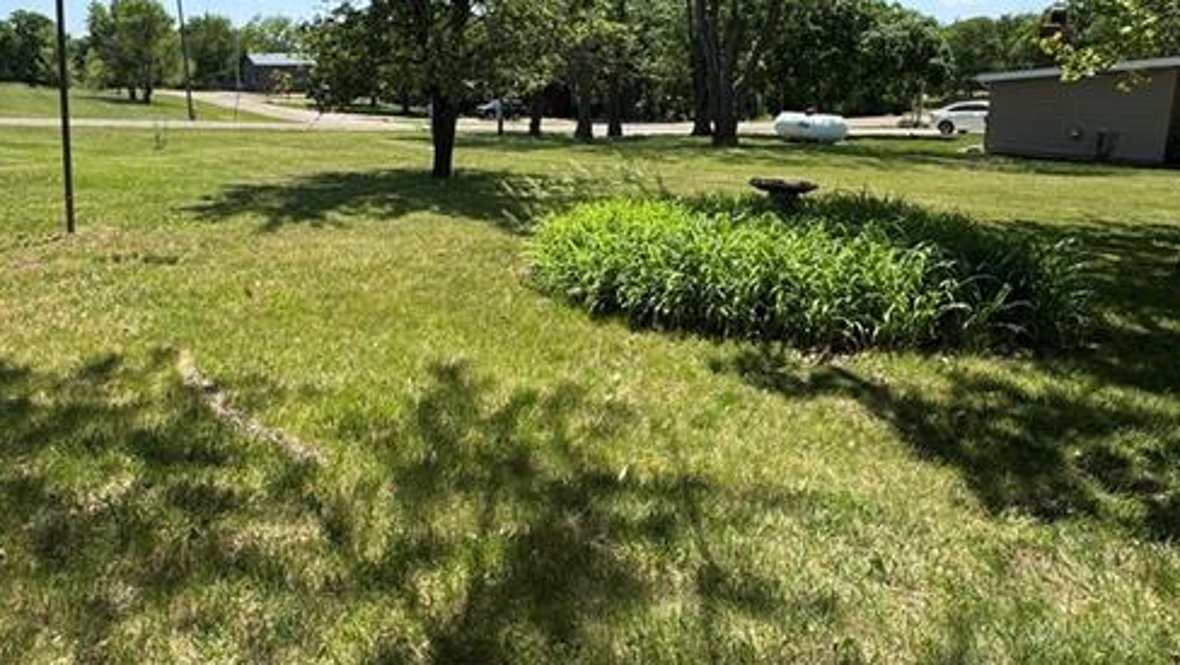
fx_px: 751
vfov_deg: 46.9
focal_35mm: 24
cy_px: 213
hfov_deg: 75.9
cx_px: 513
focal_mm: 2.22
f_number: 2.2
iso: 50
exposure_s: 1/944
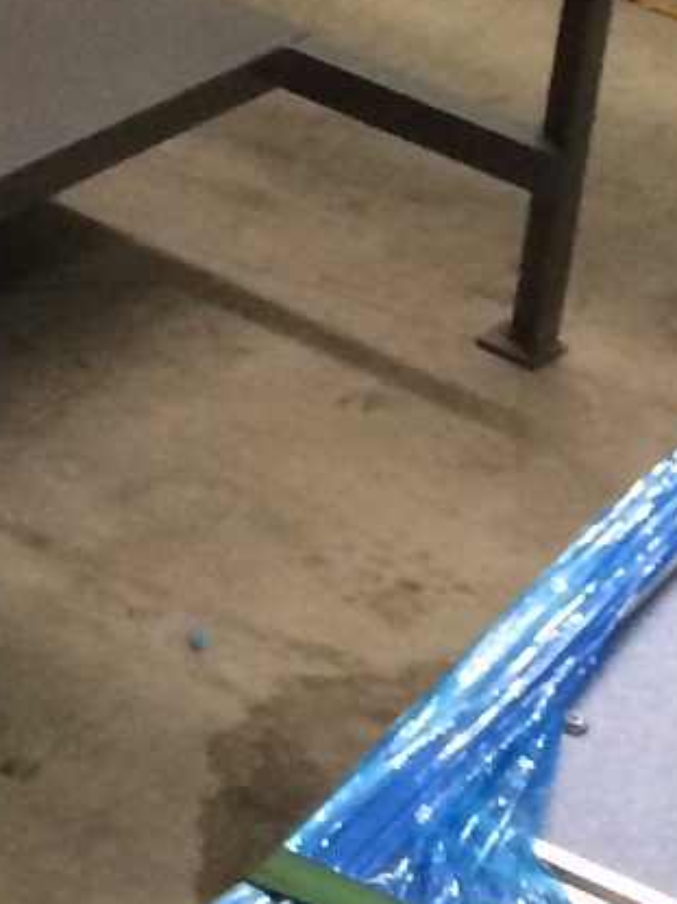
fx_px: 4618
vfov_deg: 10.5
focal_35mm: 177
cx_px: -1265
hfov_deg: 7.5
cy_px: -730
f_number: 2.2
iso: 200
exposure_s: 1/30
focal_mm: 4.12
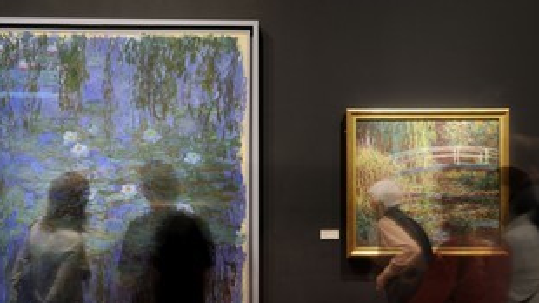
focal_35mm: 54
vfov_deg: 22.2
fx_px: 771
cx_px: 253
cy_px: 181
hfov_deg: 38.5
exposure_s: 5
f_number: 13
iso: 200
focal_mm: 38
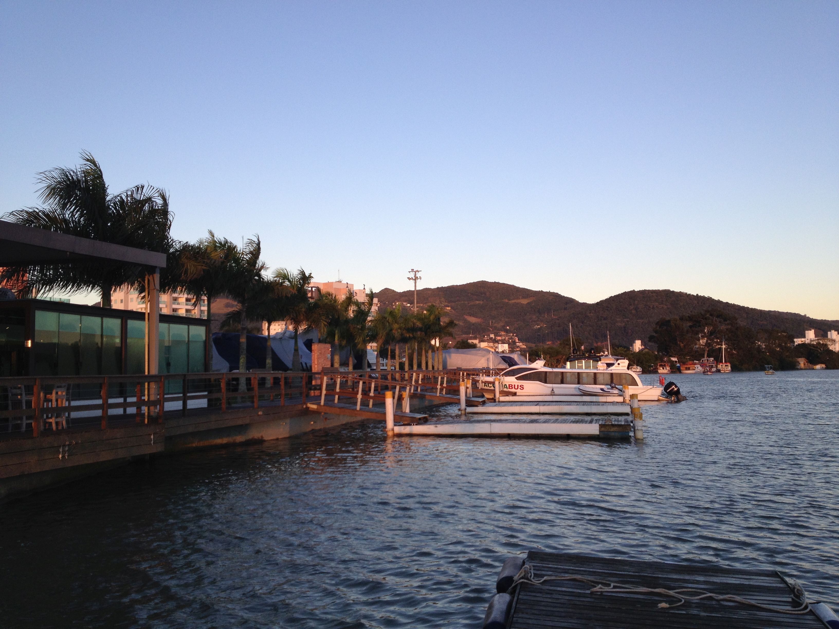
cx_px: 420
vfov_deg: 40.7
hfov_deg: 52.6
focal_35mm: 35
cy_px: 314
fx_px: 848
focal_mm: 4.28
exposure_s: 1/260
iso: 50
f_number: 2.4
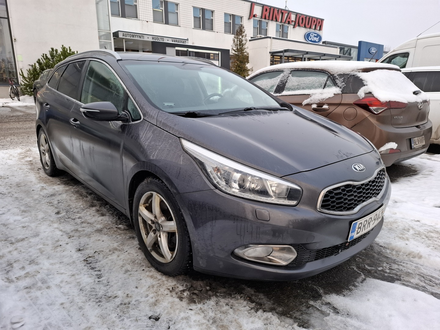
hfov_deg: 73.9
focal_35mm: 23
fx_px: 292
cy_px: 165
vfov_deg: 58.9
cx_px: 220
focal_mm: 5.54
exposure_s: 1/100
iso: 64
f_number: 1.8
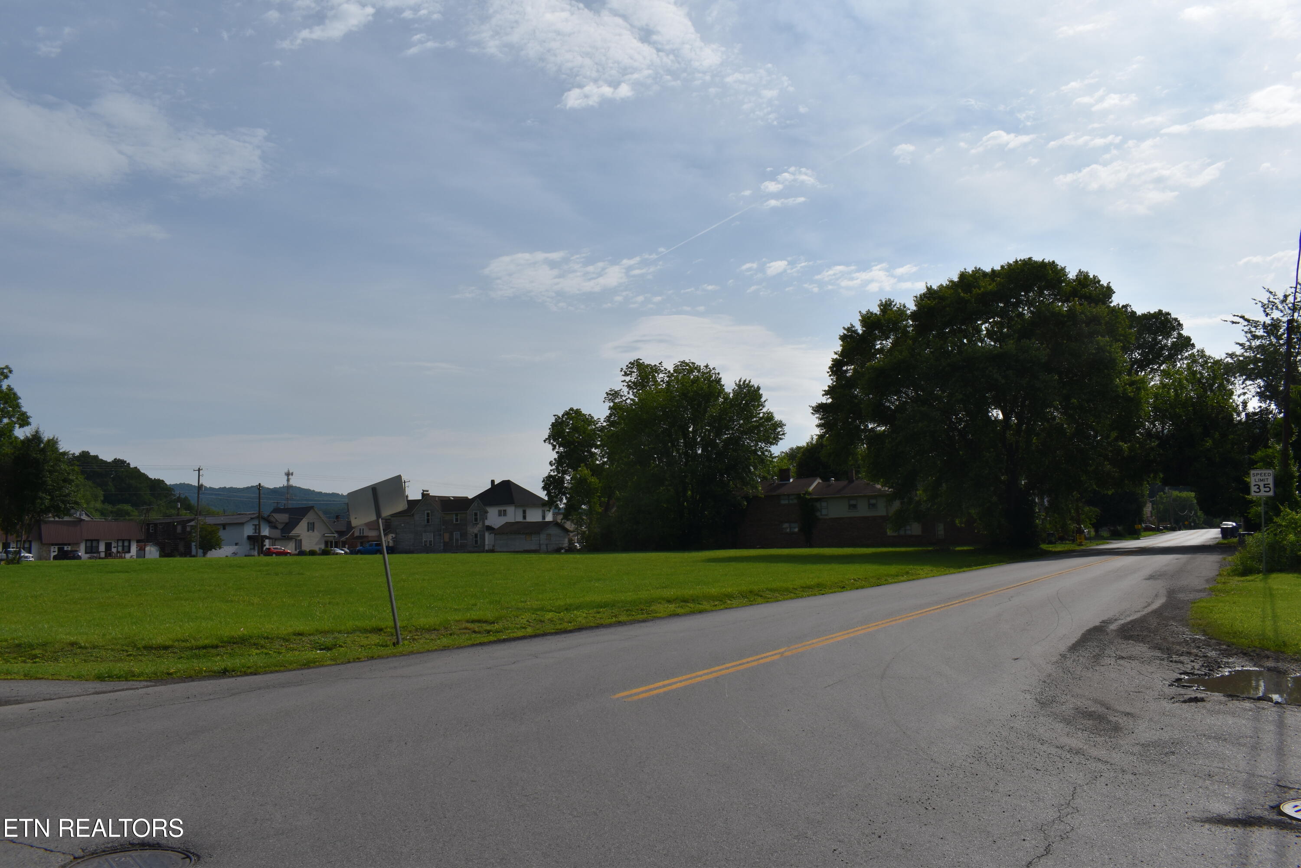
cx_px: 650
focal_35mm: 27
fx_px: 976
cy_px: 434
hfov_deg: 67.4
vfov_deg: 47.9
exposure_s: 1/400
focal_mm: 18
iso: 100
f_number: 10
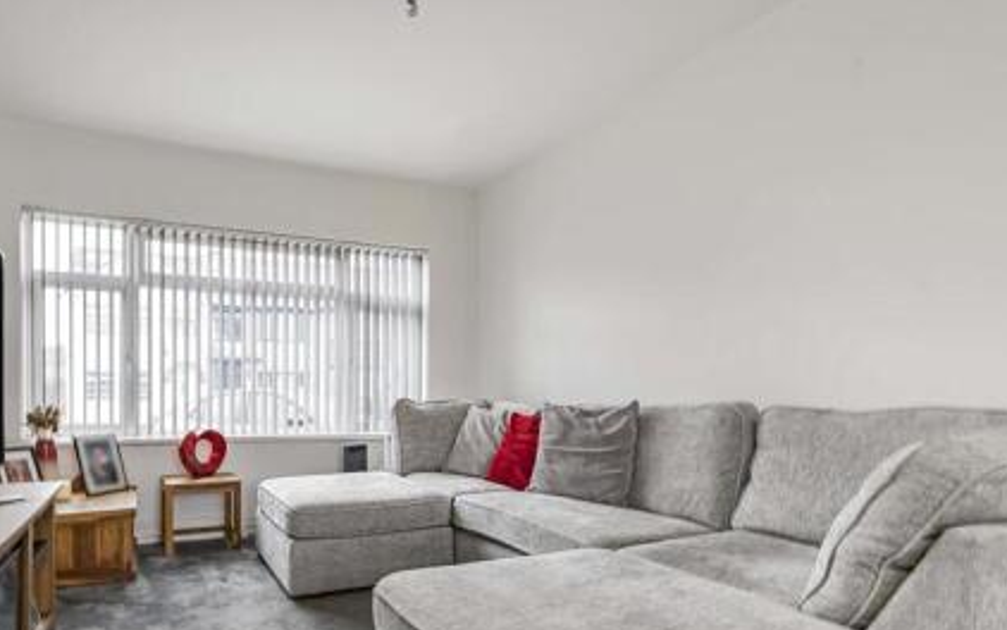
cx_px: 352
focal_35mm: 19
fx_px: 522
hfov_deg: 85.5
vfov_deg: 60.7
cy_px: 421
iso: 320
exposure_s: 1/2.5
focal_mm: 12
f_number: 9
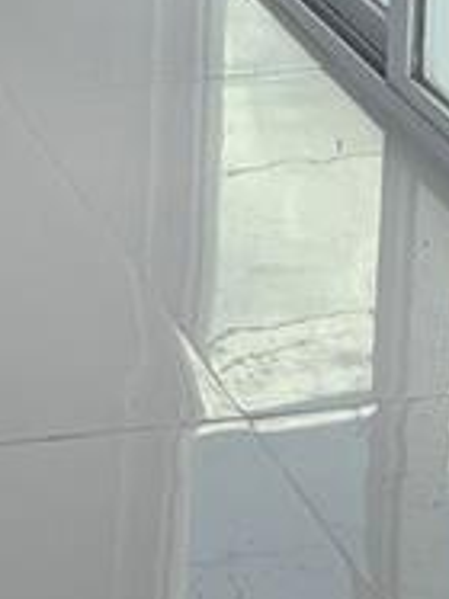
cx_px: -74
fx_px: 2891
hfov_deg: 8.8
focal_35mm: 167
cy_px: -890
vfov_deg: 10.1
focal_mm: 5.96
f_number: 1.6
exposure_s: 1/2062
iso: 50
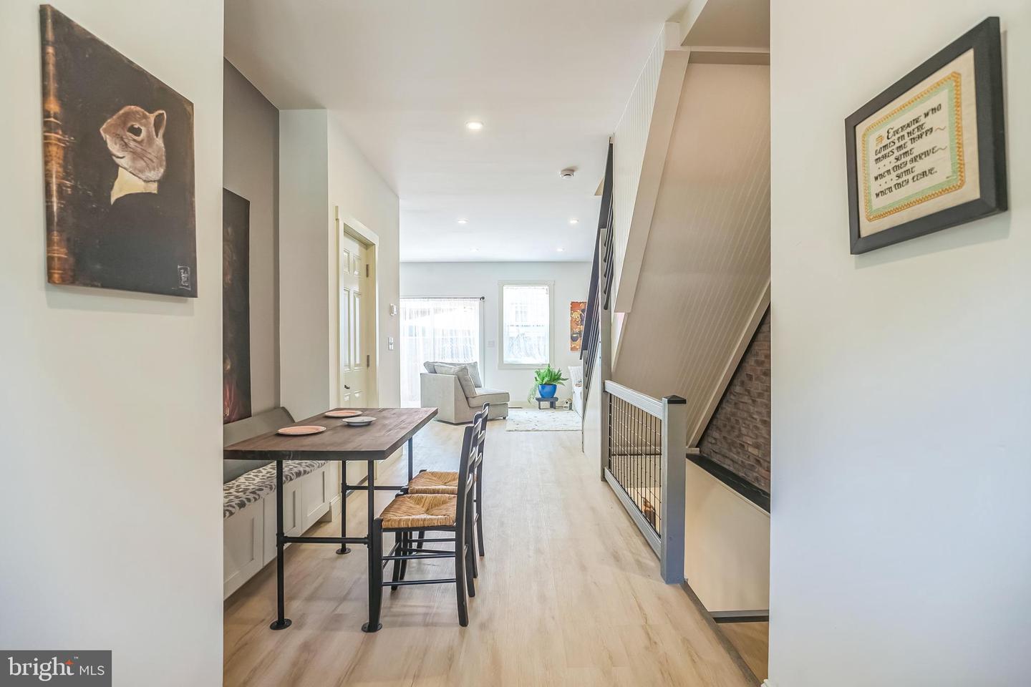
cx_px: 516
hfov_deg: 96.7
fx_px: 458
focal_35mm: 16
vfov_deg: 73.7
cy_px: 344
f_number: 4
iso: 400
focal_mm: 16
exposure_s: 1/60
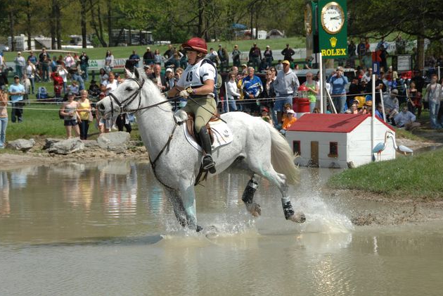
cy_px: 149
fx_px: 1686
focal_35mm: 137
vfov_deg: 10.0
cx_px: 222
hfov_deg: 15.0
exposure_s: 1/1000
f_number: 8.5
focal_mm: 90
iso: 500
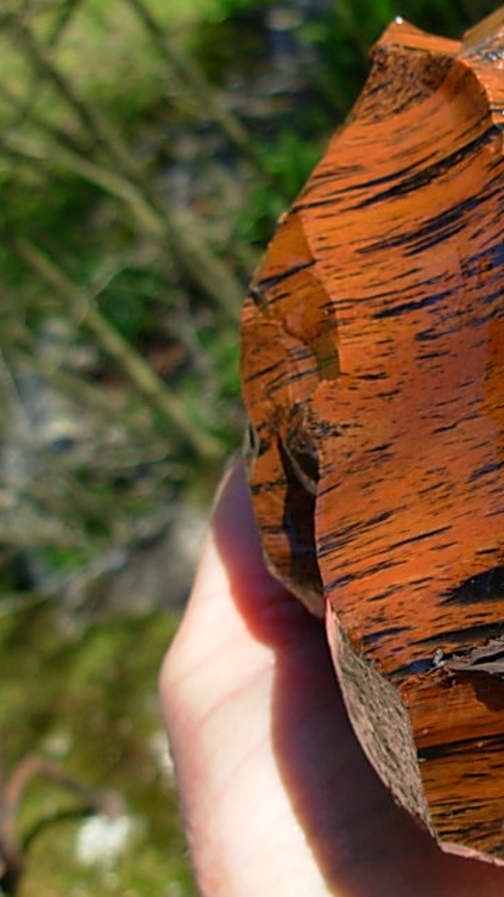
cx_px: 607
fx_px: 1568
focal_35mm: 66
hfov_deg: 17.4
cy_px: 407
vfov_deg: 31.9
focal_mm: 6.3
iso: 50
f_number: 2.9
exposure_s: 1/724
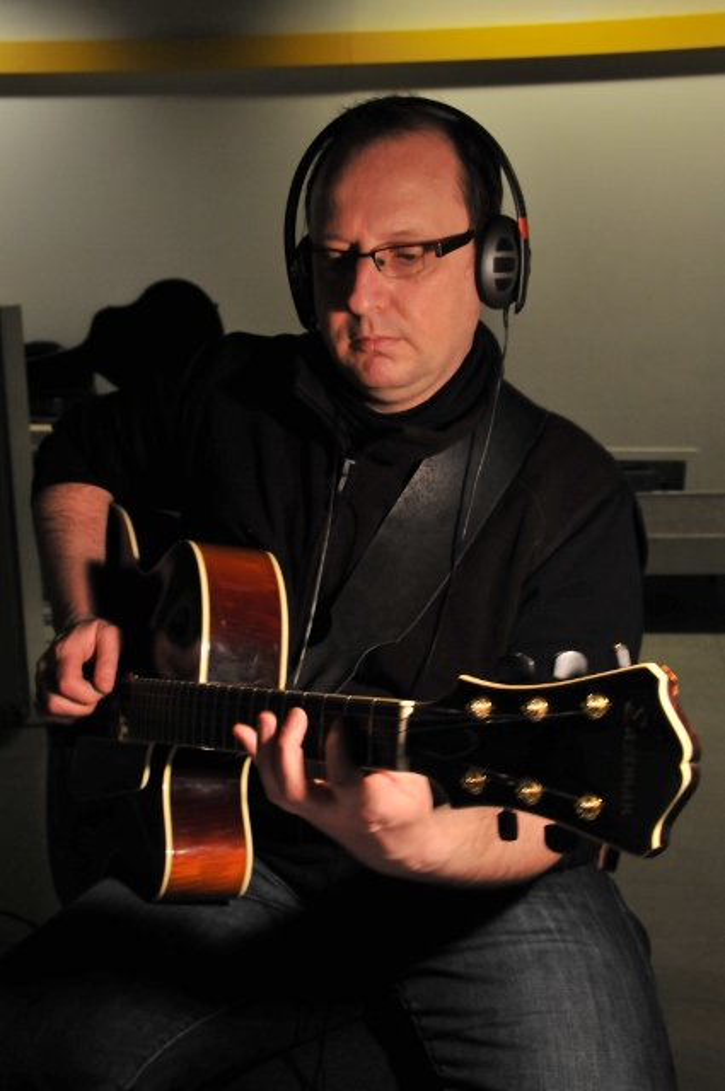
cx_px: 362
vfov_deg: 42.4
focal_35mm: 46
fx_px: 1408
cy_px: 546
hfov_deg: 28.9
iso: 800
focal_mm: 31
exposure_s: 1/20
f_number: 9
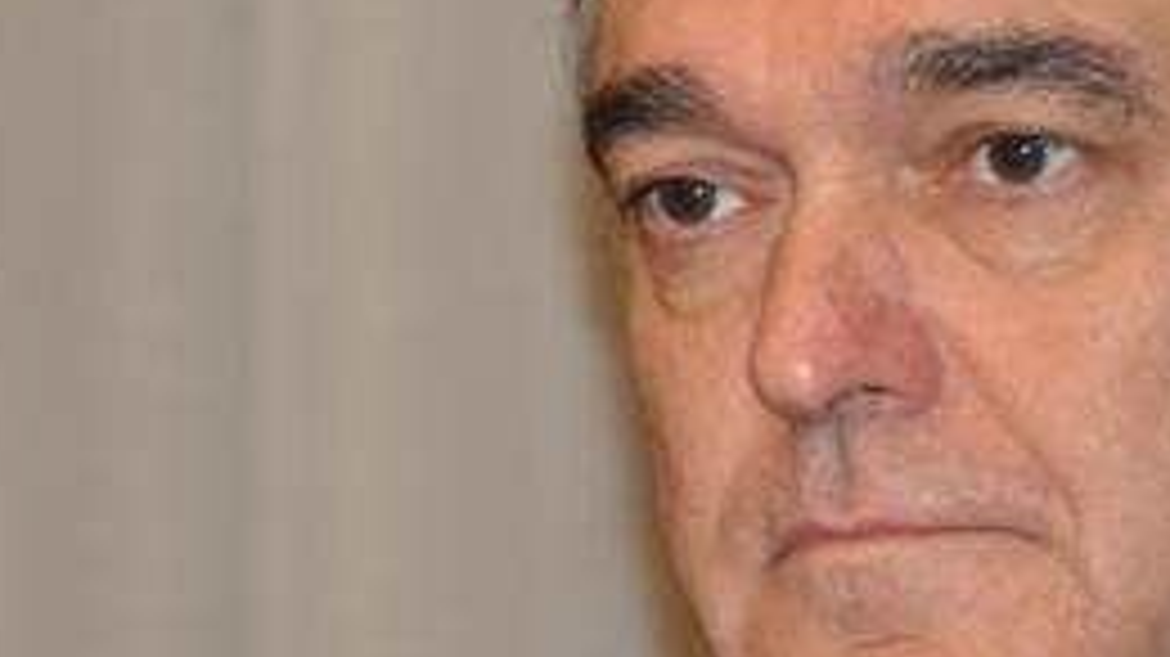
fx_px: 15568
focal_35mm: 502
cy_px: 326
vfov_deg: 2.4
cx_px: 760
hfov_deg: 4.3
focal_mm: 130
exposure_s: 1/60
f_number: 6
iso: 1600
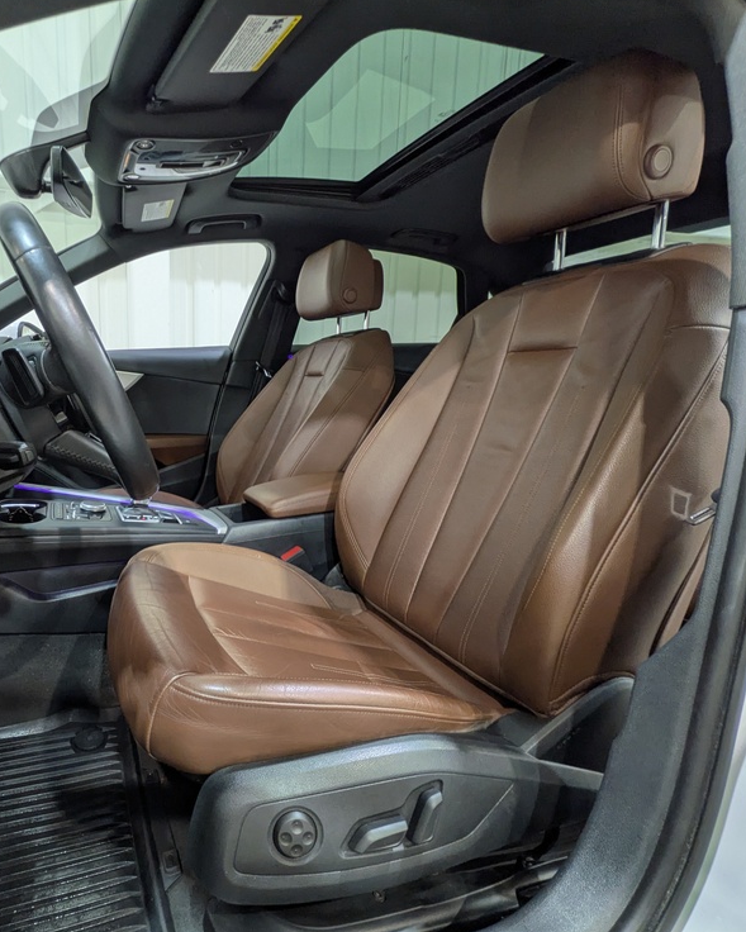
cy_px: 472
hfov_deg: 66.9
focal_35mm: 19
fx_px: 524
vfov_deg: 83.3
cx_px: 196
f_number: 2.2
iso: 61
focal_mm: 1.83
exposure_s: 1/30
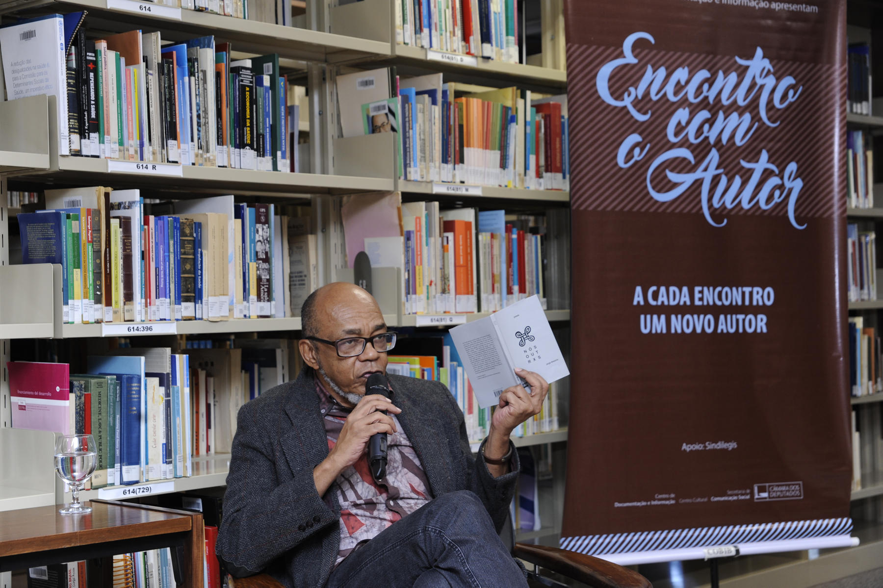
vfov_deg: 22.6
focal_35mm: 60
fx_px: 1471
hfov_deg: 33.4
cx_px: 442
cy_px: 294
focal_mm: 60
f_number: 6.3
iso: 800
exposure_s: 1/80
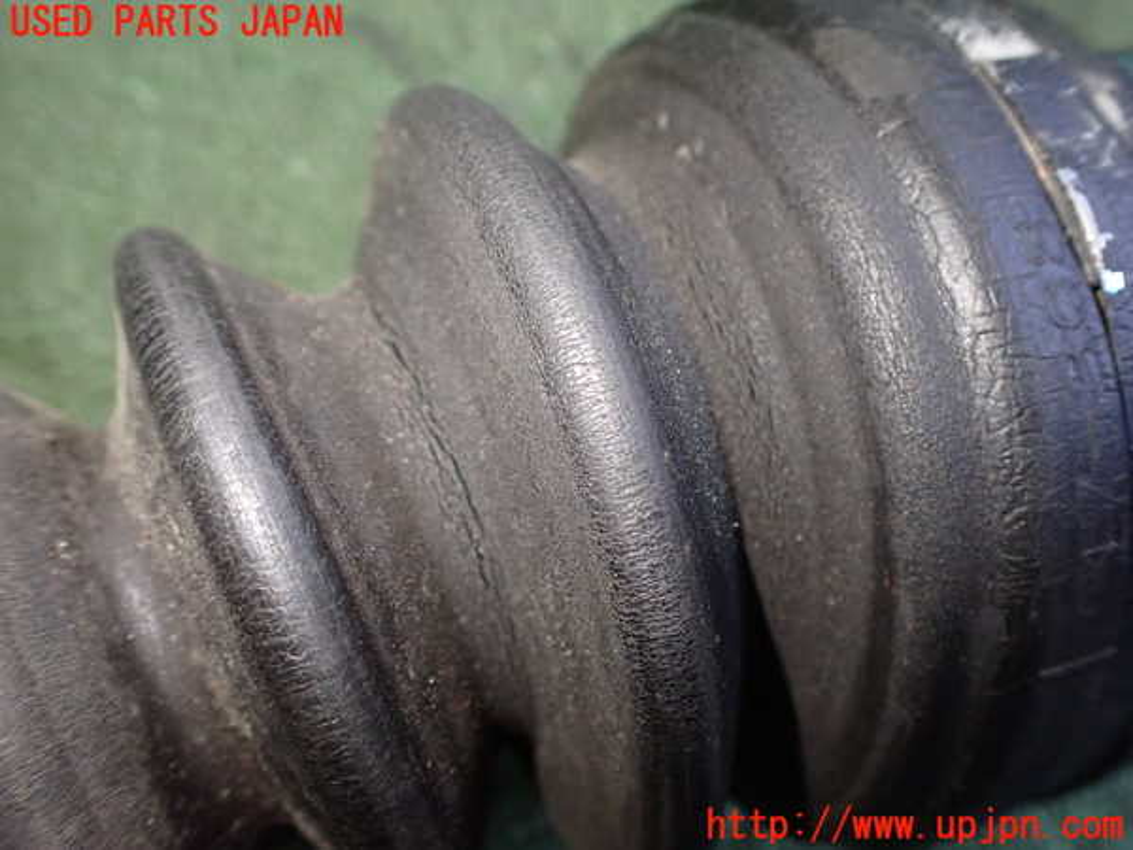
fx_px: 982
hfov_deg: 60.0
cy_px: 425
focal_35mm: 30
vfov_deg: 46.8
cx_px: 566
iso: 800
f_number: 2.3
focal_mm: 5.4
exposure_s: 1/80
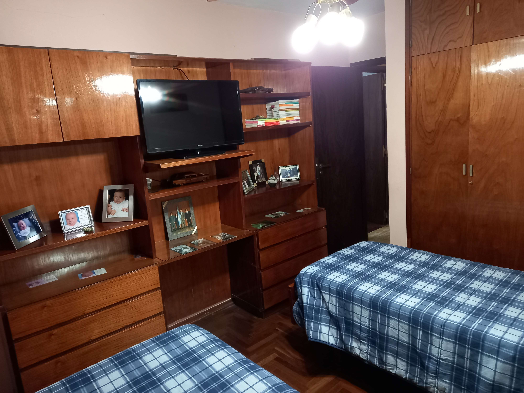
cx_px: 262
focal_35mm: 25
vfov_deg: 54.9
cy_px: 196
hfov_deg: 69.4
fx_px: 378
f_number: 2
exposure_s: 1/25
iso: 400
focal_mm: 4.6
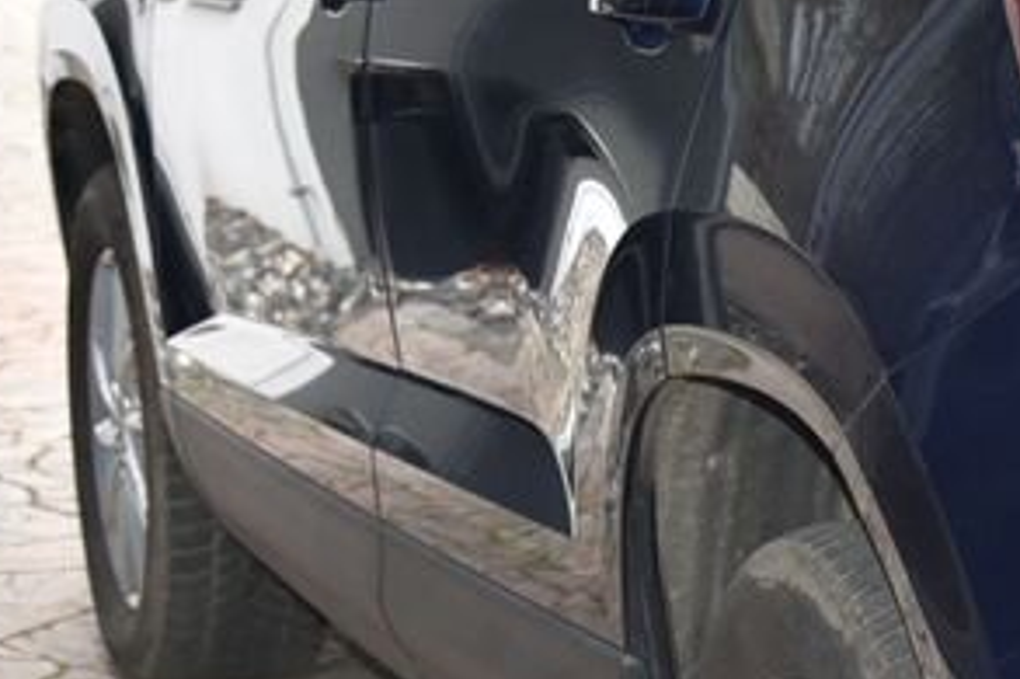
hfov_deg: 12.5
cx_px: 1619
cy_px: 345
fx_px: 4361
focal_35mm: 154
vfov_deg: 8.9
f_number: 6.3
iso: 500
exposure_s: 1/200
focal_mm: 44
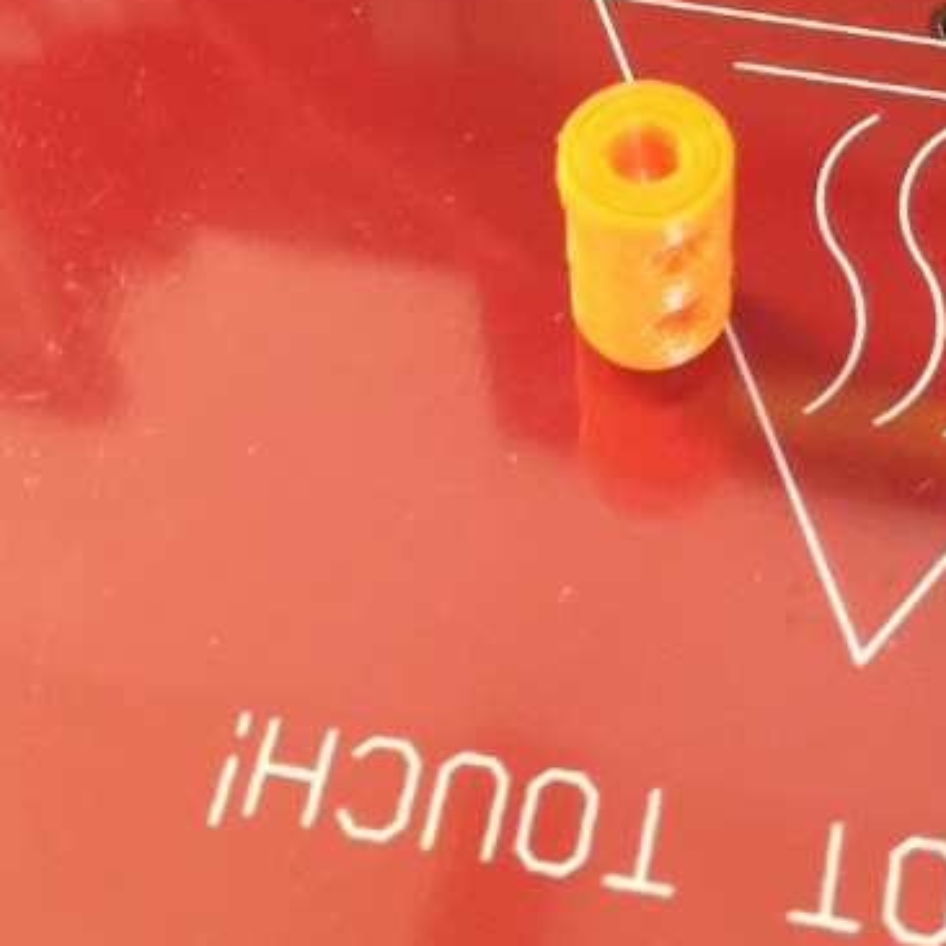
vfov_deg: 30.2
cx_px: 682
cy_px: 282
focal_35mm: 56
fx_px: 1731
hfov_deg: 30.2
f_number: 2.2
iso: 200
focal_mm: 4.15
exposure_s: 1/8
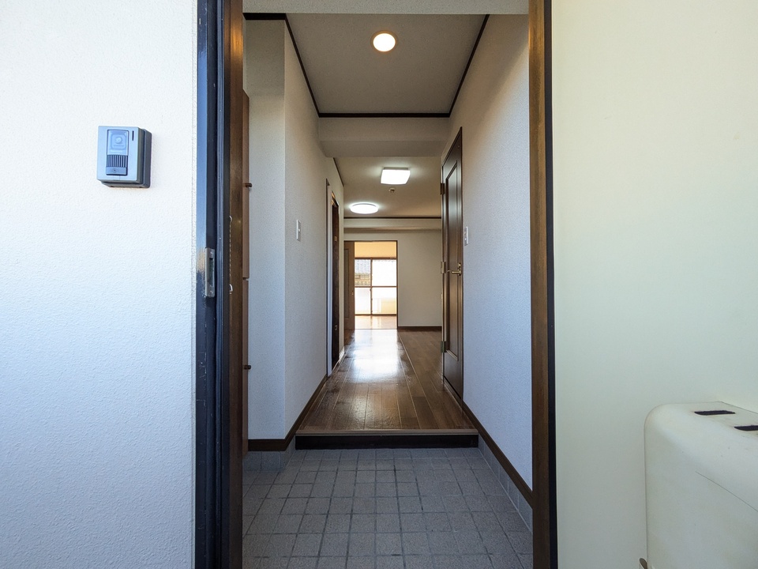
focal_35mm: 14
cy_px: 284
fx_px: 307
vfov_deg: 85.7
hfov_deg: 102.1
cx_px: 379
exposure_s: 1/120
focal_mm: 1.83
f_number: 2.2
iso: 130
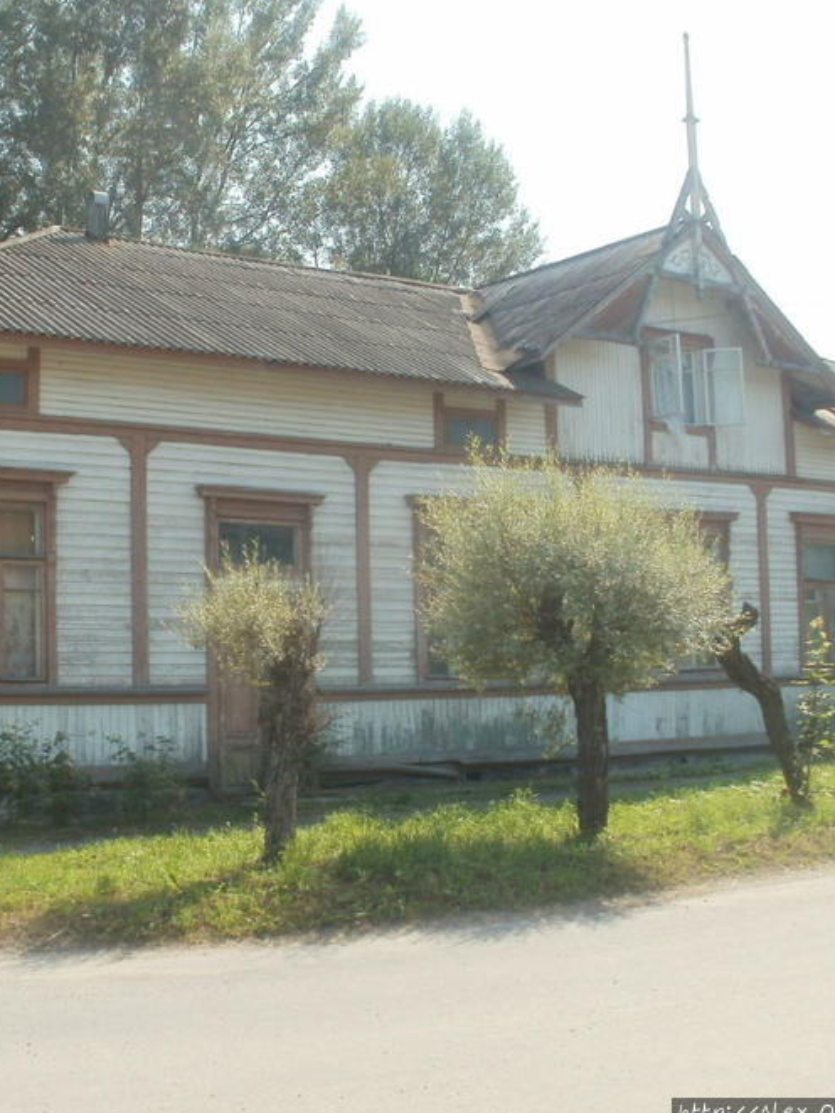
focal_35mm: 49
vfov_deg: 38.9
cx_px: 247
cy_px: 558
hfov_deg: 29.4
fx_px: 1575
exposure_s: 1/250
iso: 100
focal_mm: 6.3
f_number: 5.6
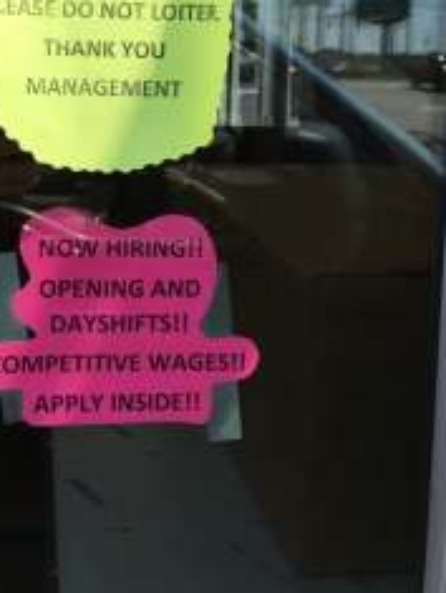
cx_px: 134
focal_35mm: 46
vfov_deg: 40.0
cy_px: 143
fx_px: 788
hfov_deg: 31.2
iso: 25
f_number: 2.2
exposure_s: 1/1068
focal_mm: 4.15
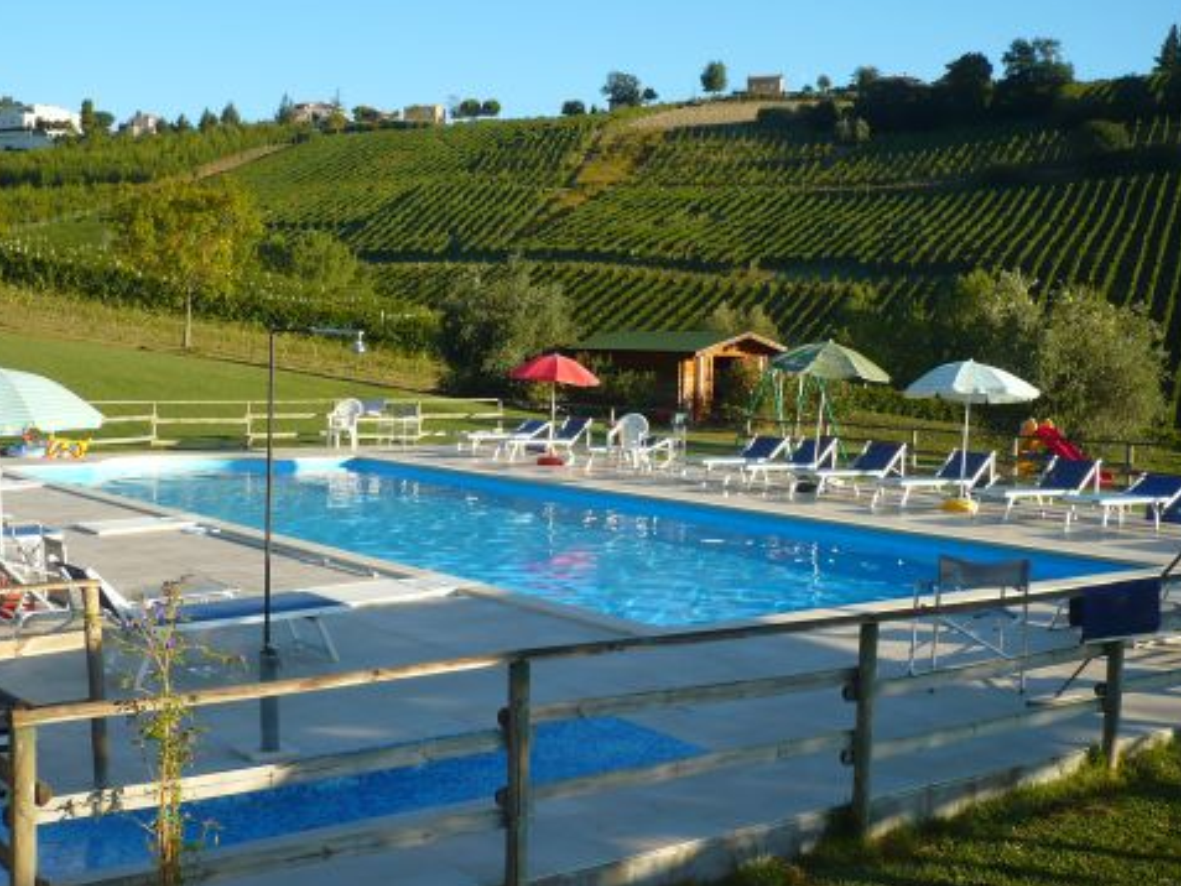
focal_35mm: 44
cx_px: 488
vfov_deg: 32.9
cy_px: 423
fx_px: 1502
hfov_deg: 42.8
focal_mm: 5.8
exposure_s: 1/125
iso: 100
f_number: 8
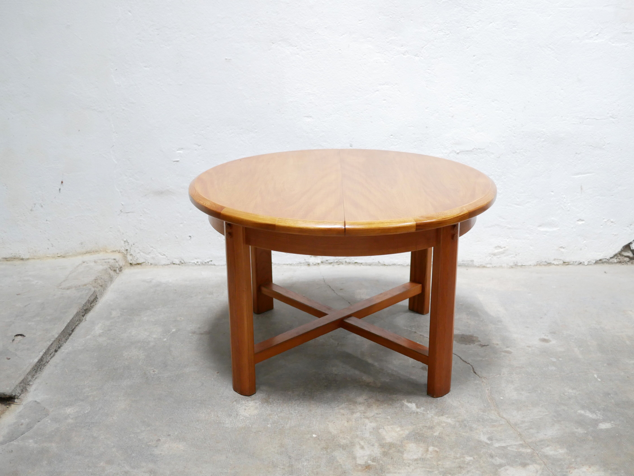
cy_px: 238
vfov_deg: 36.0
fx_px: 733
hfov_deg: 46.8
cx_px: 317
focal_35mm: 40
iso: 1000
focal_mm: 20
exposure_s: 1/60
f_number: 1.7
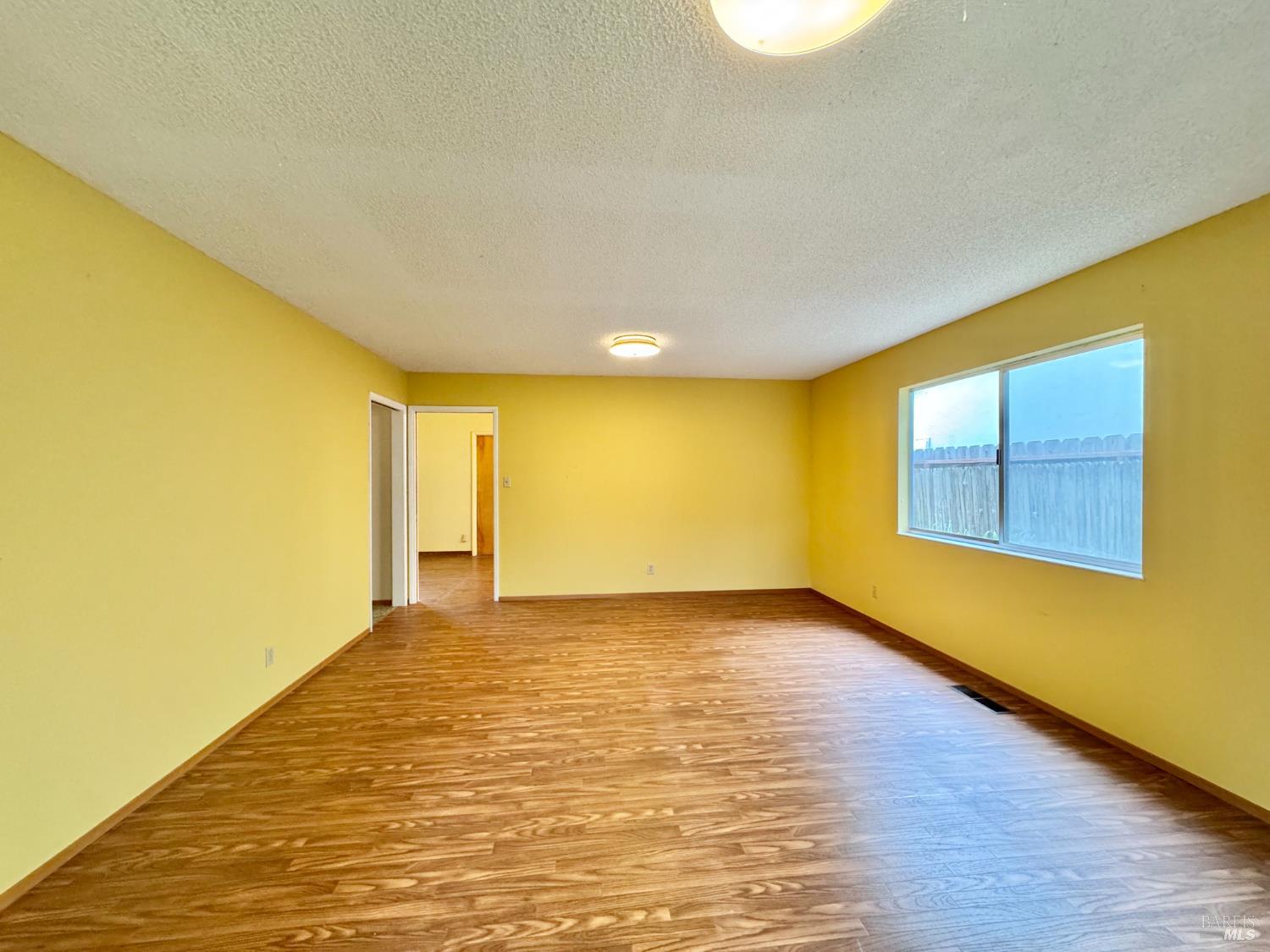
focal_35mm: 14
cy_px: 476
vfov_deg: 85.7
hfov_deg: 102.1
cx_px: 635
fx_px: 514
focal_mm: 2.22
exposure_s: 1/60
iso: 320
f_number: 2.2
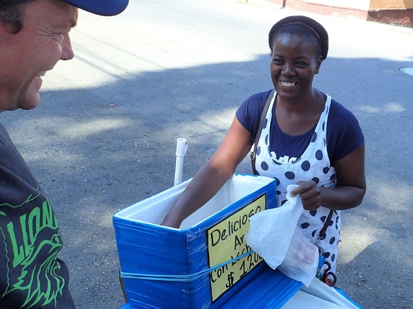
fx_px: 346
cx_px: 212
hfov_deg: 61.7
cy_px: 137
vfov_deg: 48.1
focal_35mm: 29
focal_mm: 4.5
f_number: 2.8
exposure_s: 1/250
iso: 100
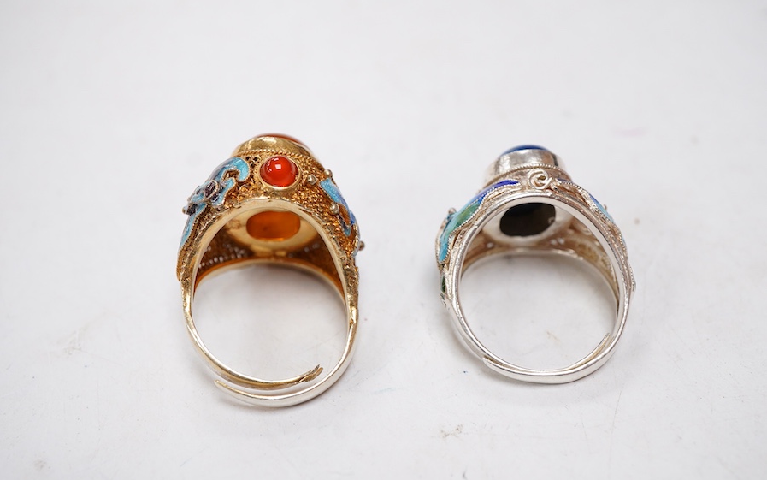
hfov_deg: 43.5
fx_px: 962
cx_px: 384
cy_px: 241
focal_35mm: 46
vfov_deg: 28.0
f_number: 10
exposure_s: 1/125
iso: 1250
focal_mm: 30
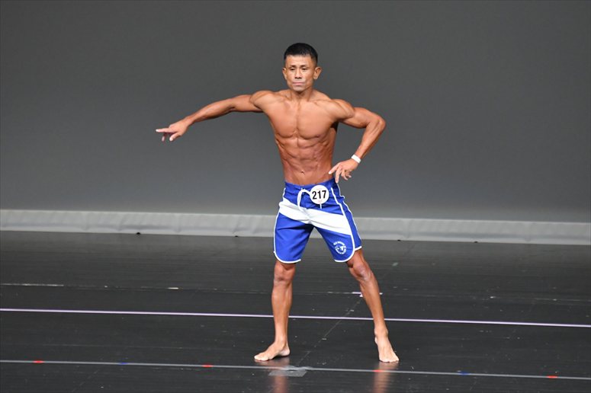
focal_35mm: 345
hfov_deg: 6.0
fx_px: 5661
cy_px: 196
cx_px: 296
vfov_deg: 4.0
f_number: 5.6
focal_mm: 230
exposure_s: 1/400
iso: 5000
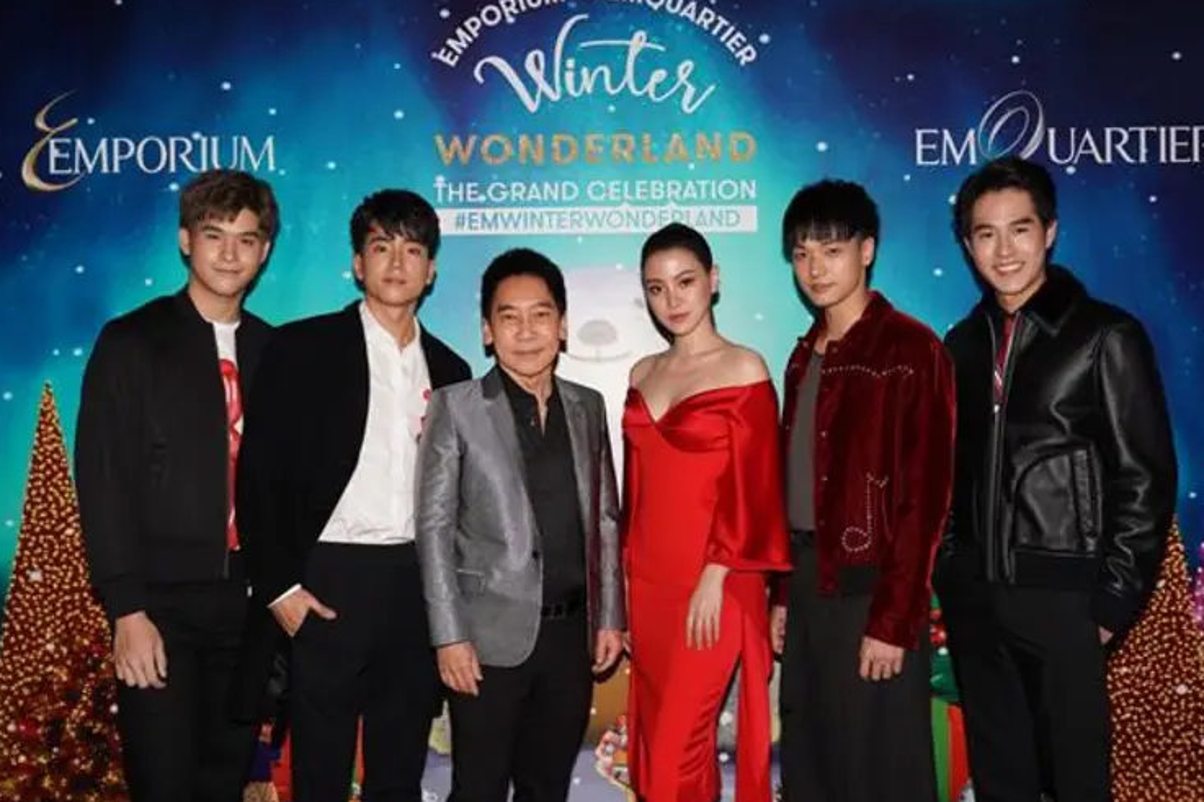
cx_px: 613
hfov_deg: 53.1
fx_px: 1204
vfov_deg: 36.9
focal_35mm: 36
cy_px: 395
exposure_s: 1/250
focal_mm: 34
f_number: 4
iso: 400
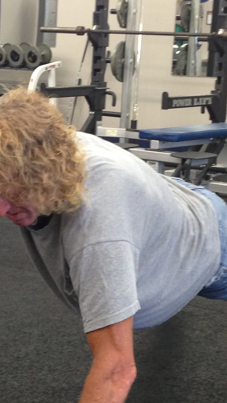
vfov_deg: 23.6
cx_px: 57
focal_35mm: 90
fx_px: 964
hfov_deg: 13.4
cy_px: 266
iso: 100
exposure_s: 1/20
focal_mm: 4.13
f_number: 2.4
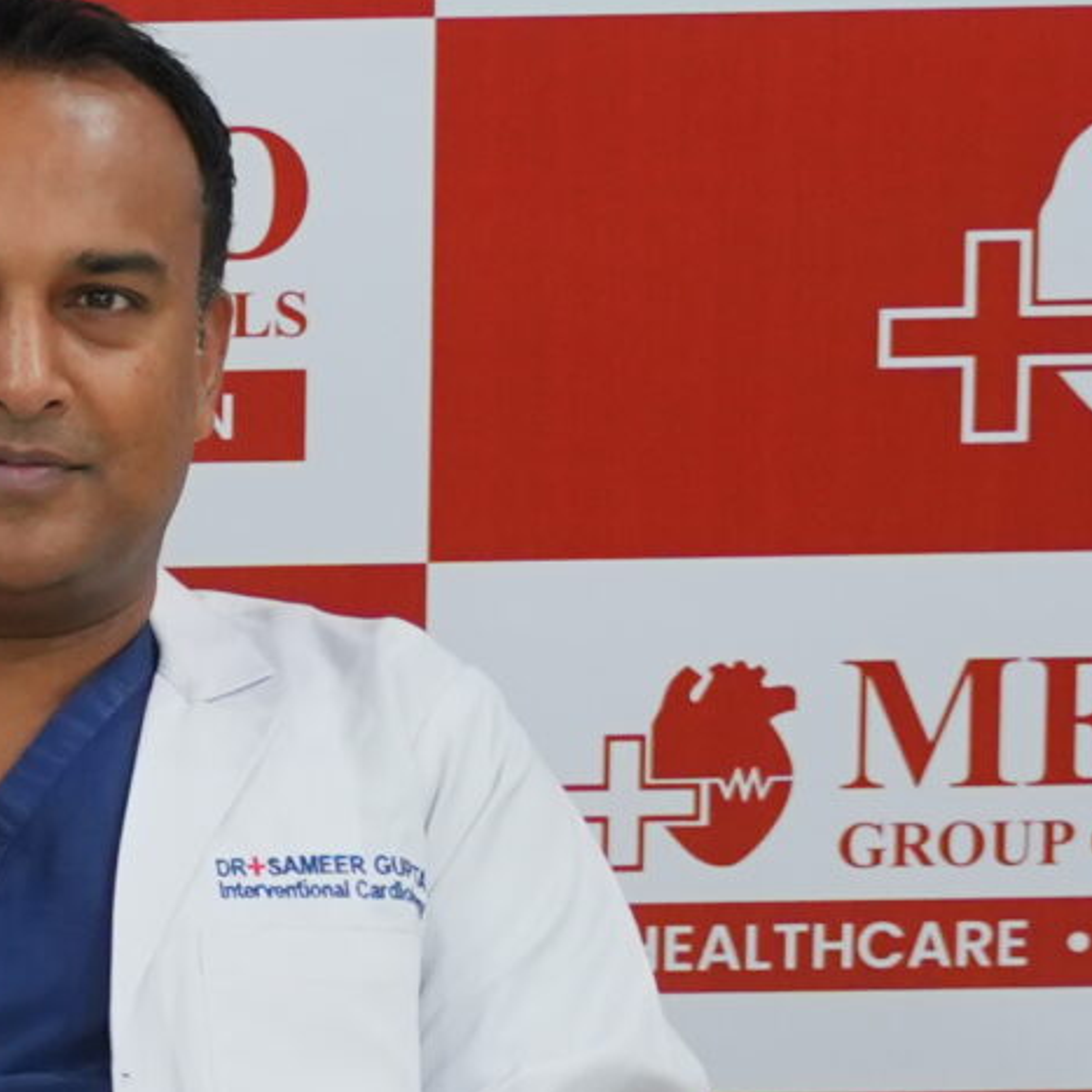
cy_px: 801
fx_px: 10136
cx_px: -1864
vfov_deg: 6.2
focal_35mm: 284
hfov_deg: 5.8
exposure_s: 1/100
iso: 1250
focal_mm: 40.7
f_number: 2.8
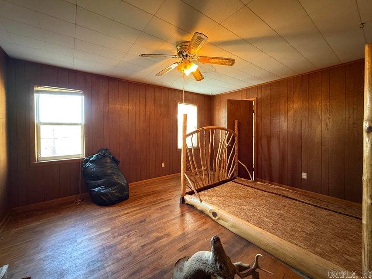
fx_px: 150
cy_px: 140
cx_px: 186
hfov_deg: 102.1
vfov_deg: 85.7
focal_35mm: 14
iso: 400
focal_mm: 2.22
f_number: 2.2
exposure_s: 1/17
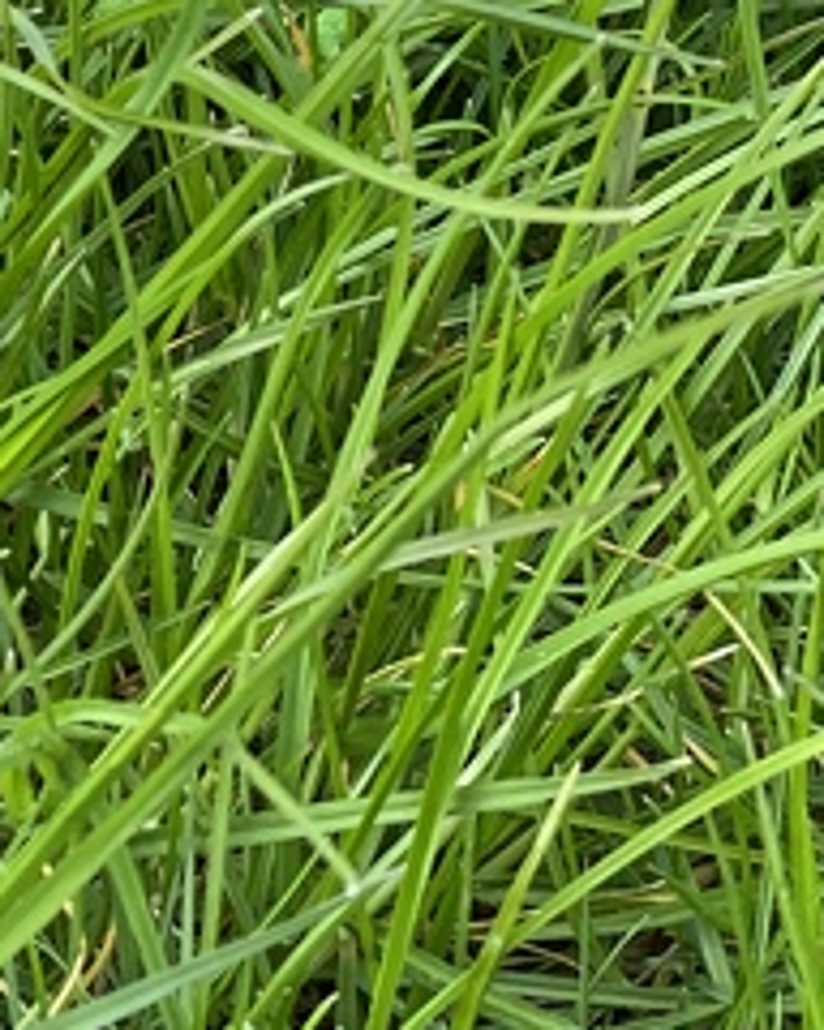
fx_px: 5152
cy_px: -657
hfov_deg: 8.9
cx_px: -378
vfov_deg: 10.9
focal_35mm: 169
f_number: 2
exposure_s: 1/122
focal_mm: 6
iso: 40
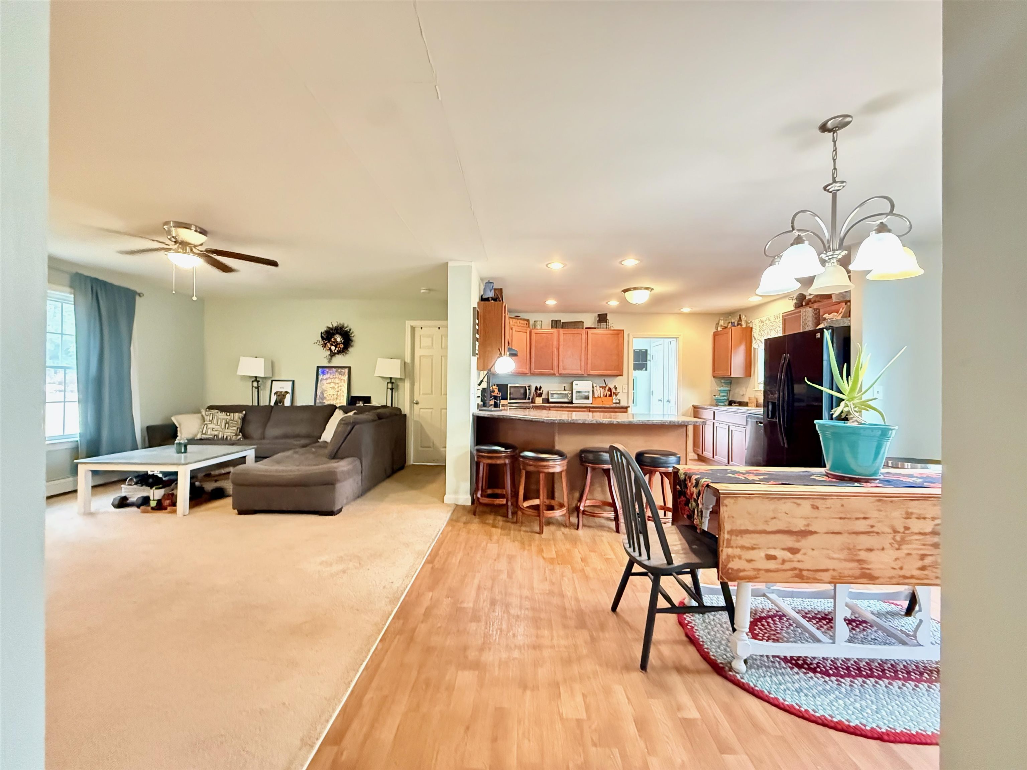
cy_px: 385
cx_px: 514
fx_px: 415
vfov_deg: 85.7
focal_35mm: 14
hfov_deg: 102.1
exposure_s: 1/40
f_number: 2.2
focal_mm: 2.22
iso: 1600
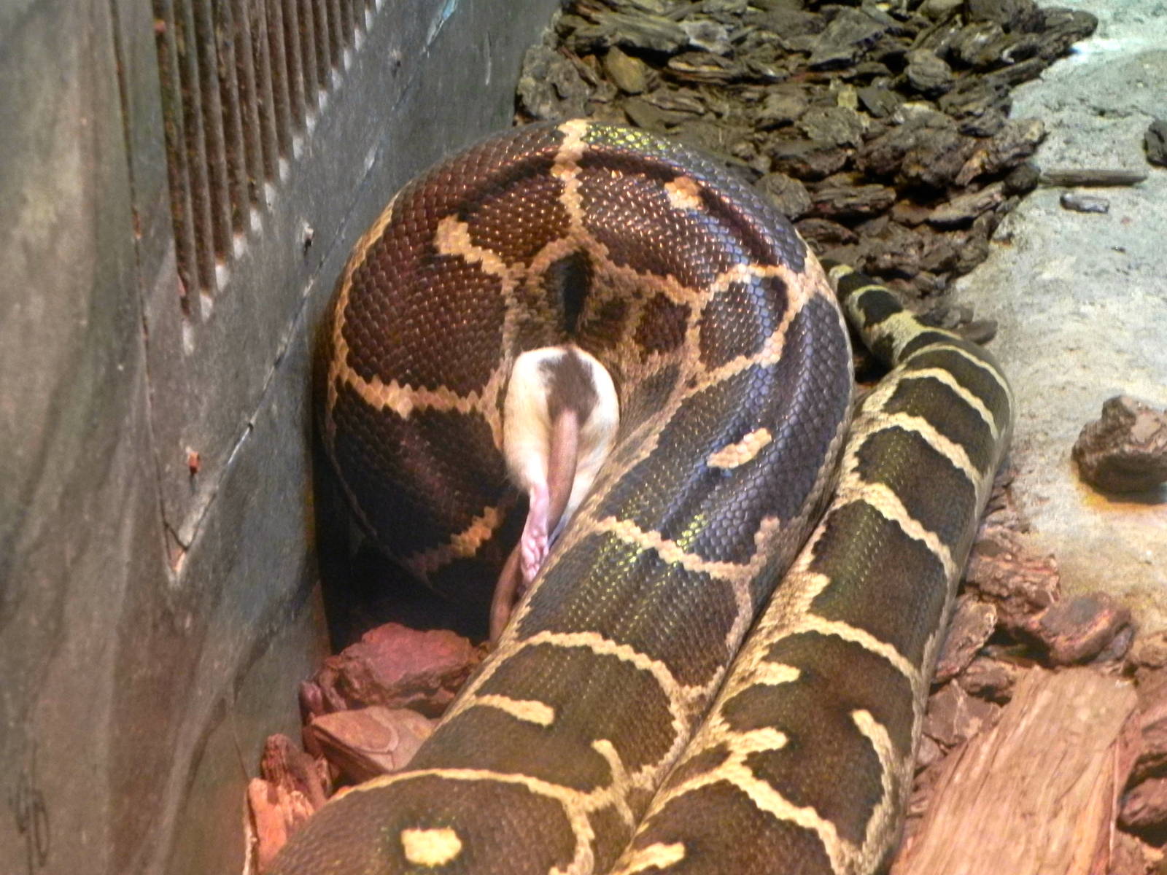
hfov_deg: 20.7
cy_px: 438
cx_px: 584
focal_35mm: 95
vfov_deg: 15.6
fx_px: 3203
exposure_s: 1/8
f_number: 4
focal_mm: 16.9
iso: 800
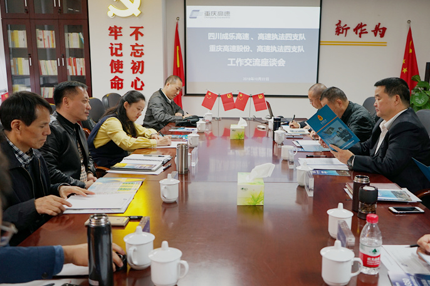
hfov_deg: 54.3
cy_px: 149
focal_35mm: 35
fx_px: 418
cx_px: 240
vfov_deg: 37.8
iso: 500
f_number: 3.5
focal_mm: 30
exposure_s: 1/60
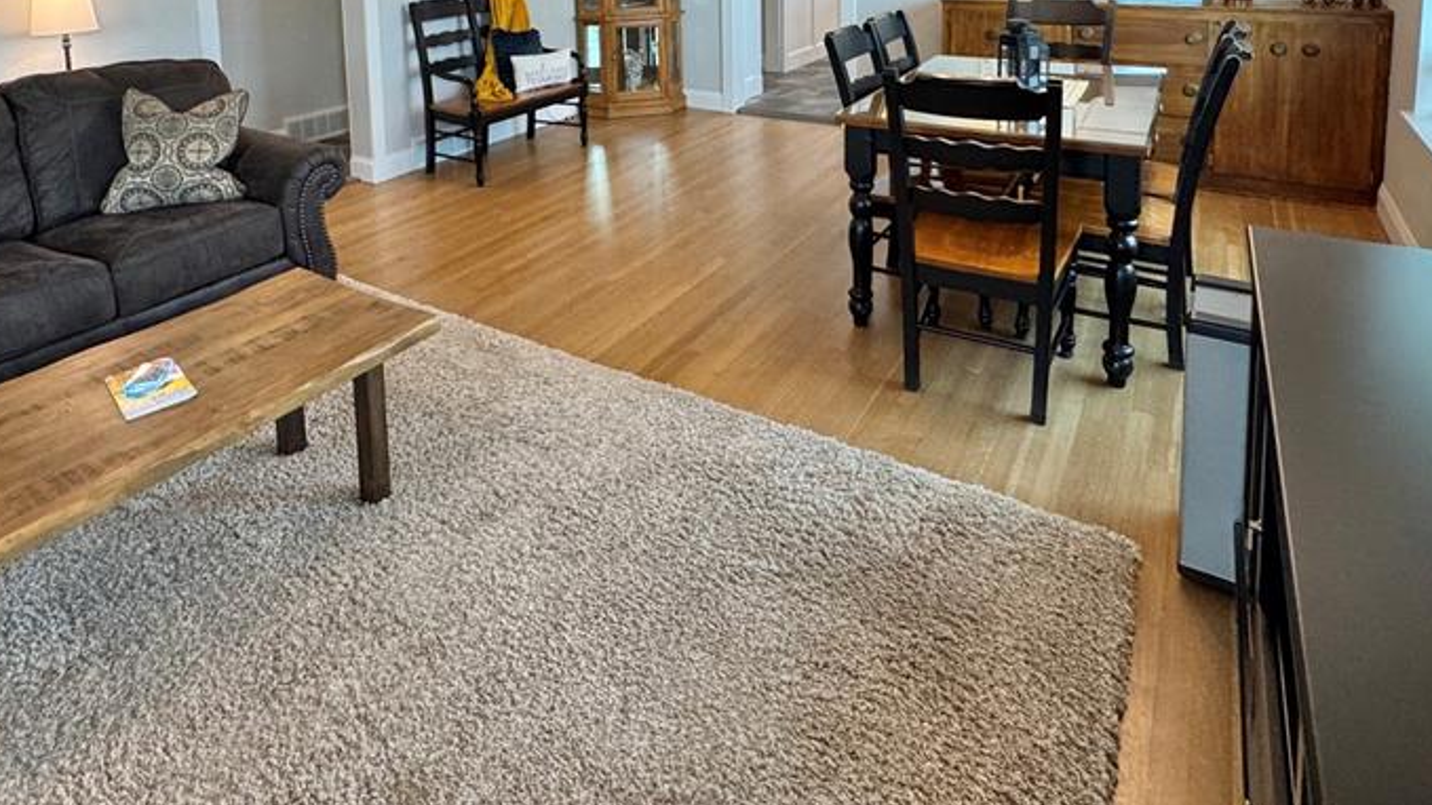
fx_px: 873
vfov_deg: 43.0
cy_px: 9
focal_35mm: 23
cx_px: 612
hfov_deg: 78.2
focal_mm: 2.22
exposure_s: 1/120
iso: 250
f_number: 2.2
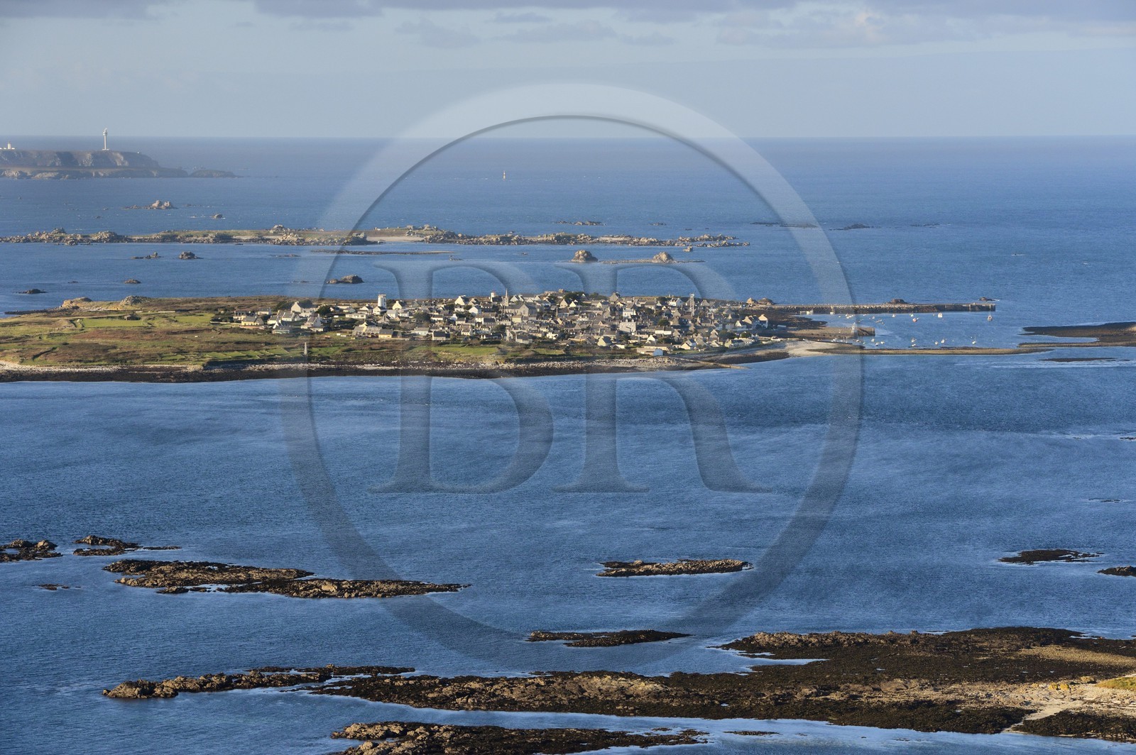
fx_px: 4256
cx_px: 568
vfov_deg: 10.1
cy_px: 378
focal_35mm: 135
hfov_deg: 15.2
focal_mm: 135
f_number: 11
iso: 800
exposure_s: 1/1250
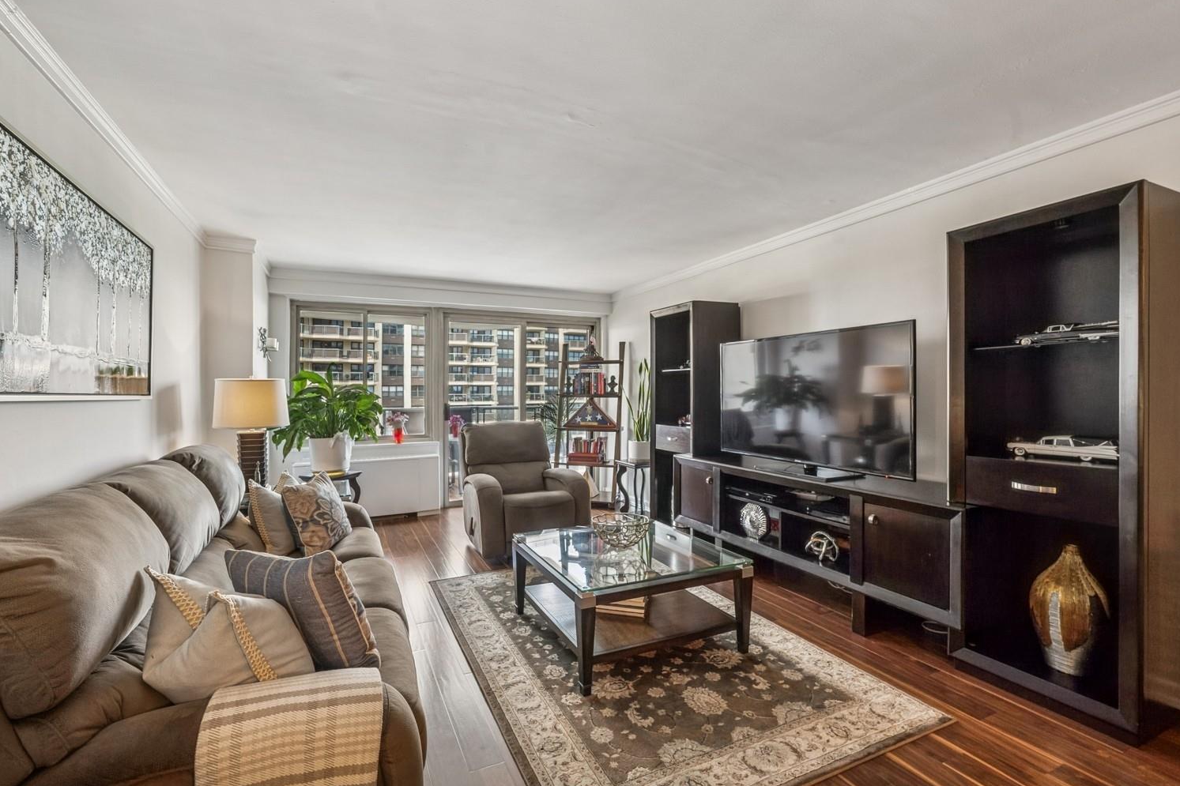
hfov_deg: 100.3
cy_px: 400
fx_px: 492
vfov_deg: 77.3
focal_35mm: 15
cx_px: 556
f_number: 8
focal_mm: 14
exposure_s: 1/60
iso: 200
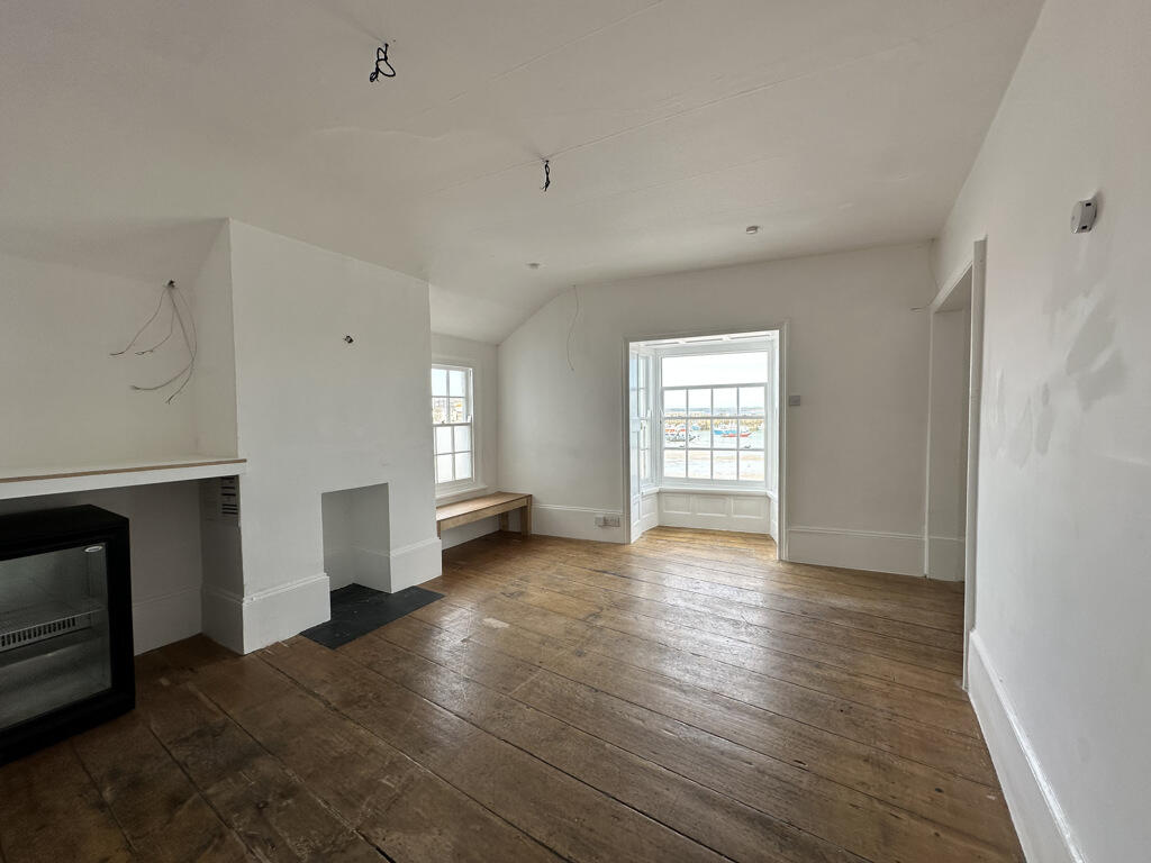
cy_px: 432
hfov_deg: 102.1
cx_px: 576
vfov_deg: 85.7
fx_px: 466
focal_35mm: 14
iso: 40
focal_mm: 2.22
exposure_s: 1/127
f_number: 2.2
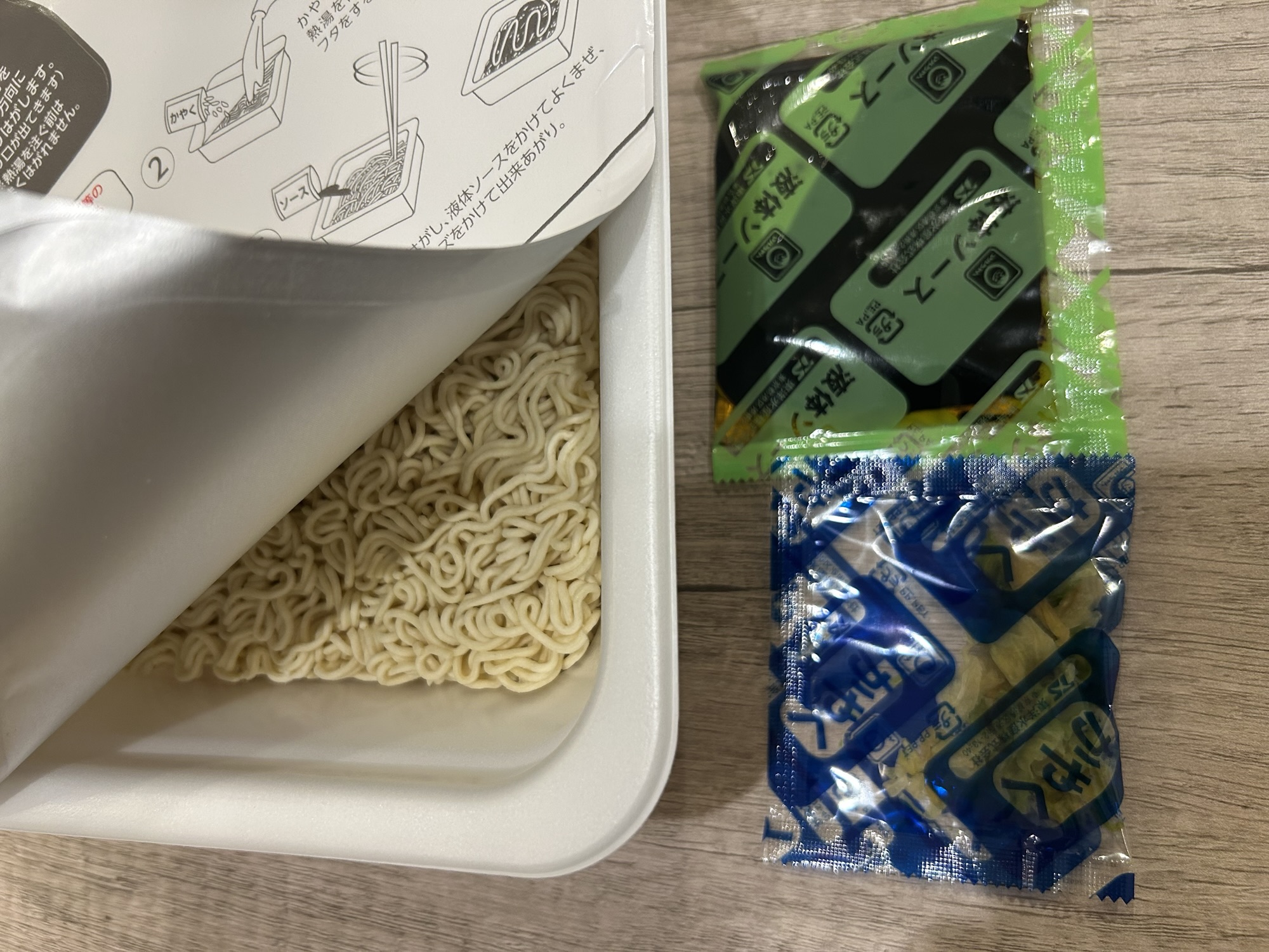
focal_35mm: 26
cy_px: 476
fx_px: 953
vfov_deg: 53.1
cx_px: 634
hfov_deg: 67.3
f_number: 1.5
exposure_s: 1/100
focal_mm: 5.7
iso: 100
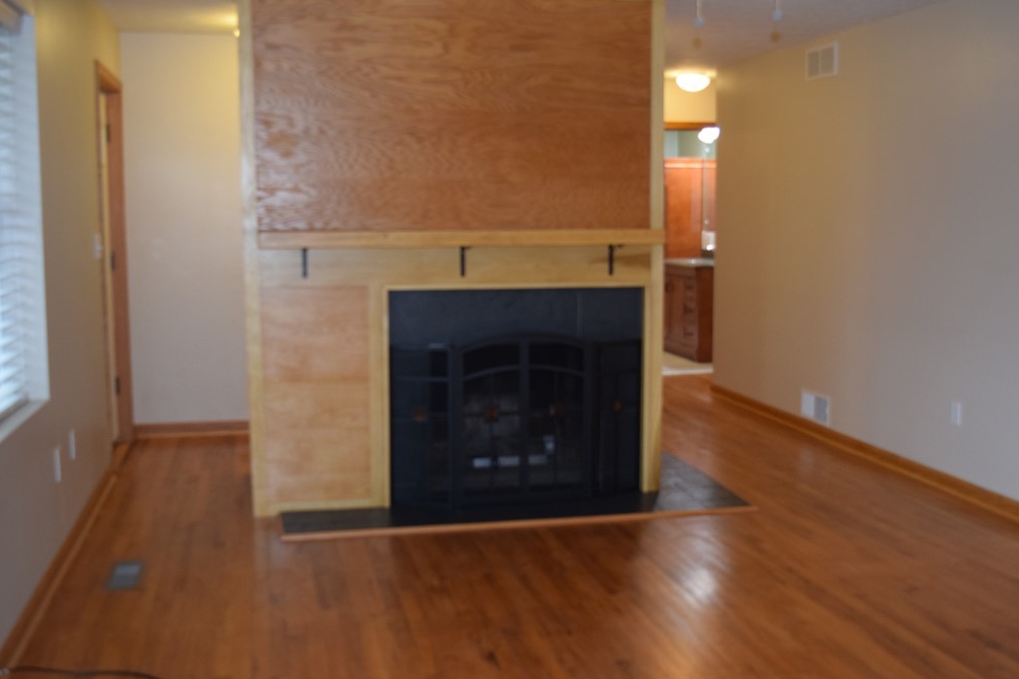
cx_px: 548
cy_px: 345
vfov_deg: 33.0
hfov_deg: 47.8
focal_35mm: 41
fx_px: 1147
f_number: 4.5
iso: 800
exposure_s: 1/80
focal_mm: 25
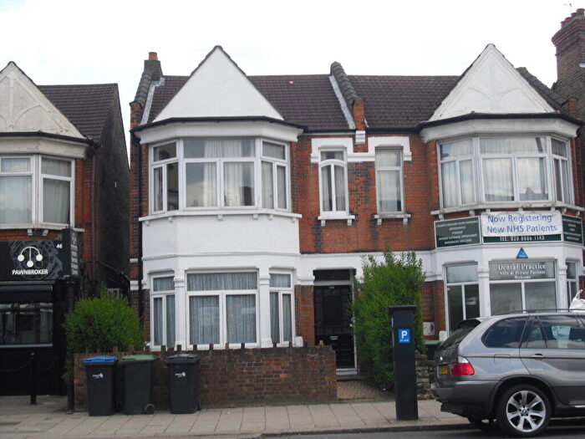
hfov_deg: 34.9
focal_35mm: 55
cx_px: 292
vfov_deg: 26.6
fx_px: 929
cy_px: 220
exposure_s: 1/60
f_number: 6.9
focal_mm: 9
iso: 64
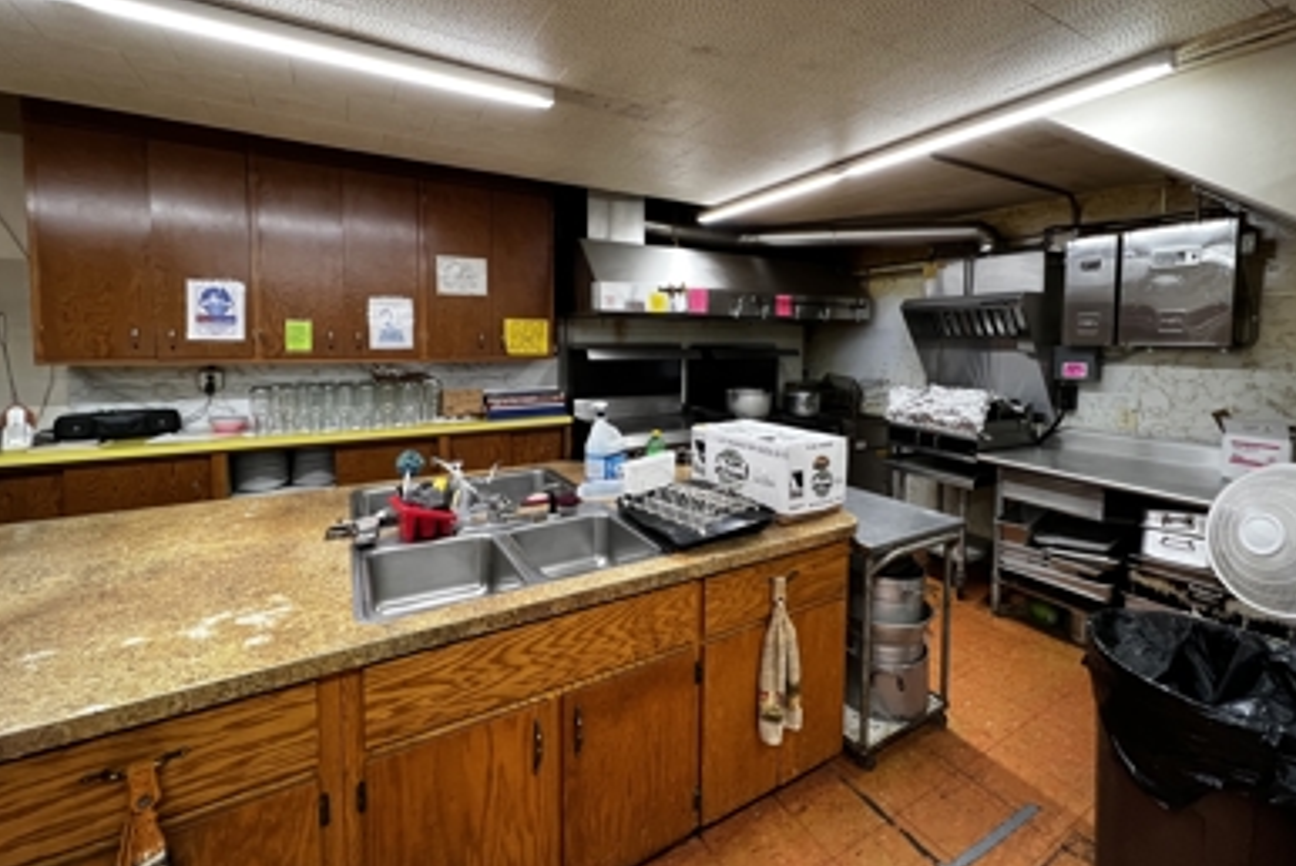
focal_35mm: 14
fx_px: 504
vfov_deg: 80.8
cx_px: 655
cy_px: 369
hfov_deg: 104.2
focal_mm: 1.57
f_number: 1.8
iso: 200
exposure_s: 1/120
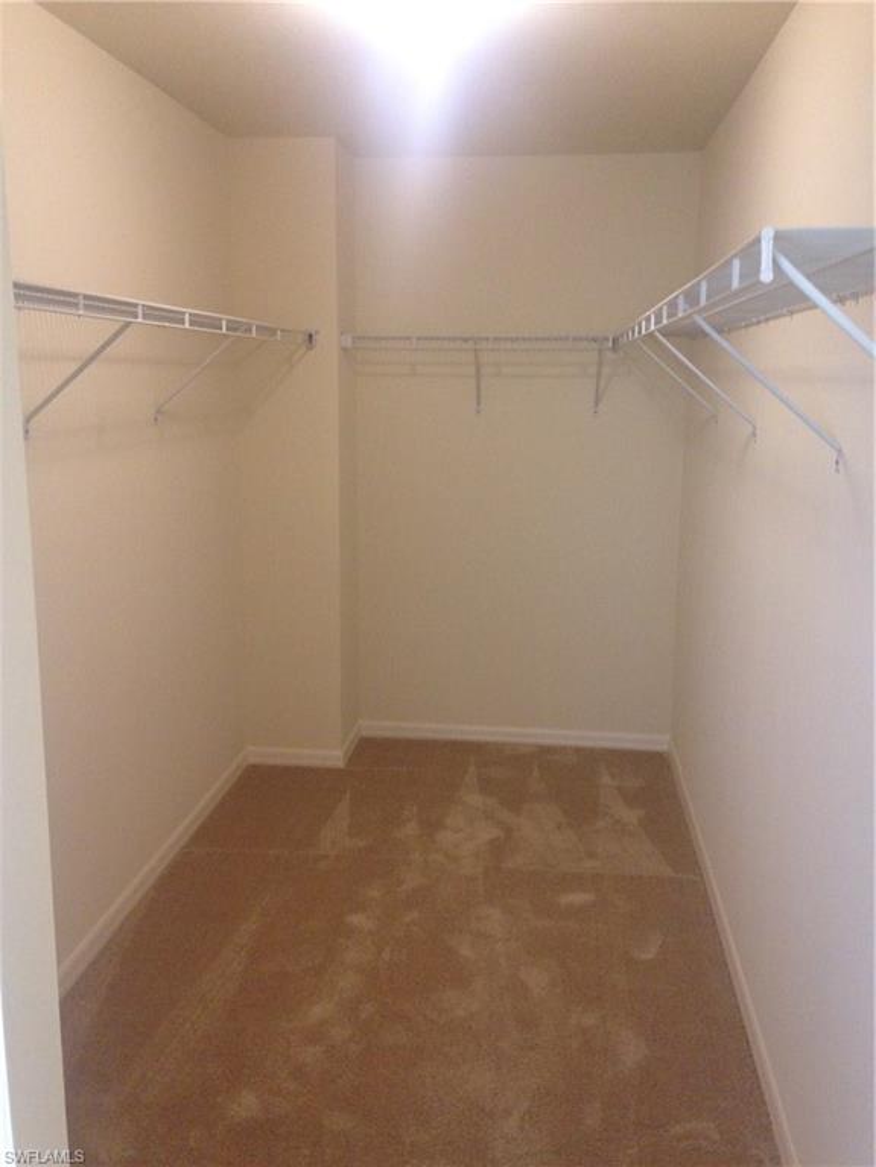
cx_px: 438
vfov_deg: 55.4
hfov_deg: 42.9
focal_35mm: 33
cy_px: 584
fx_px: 1113
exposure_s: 1/20
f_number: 2.4
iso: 200
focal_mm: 4.12
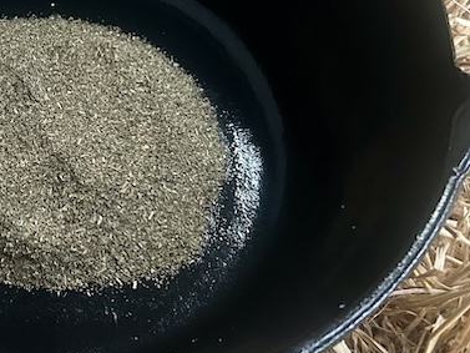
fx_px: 937
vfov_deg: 21.3
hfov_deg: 27.1
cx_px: 44
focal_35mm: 69
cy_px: 146
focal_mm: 5.7
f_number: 1.5
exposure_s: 1/25
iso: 500
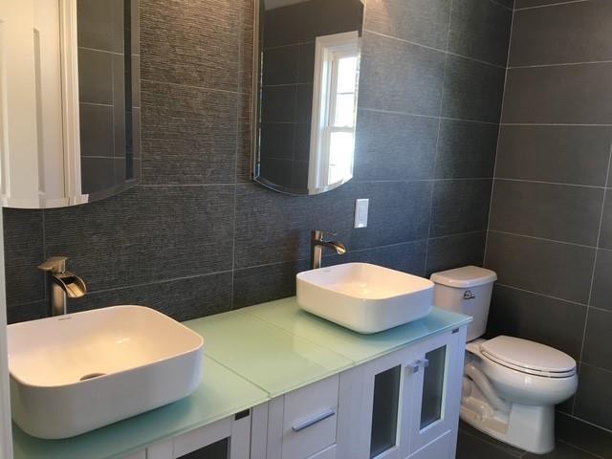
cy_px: 230
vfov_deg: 48.2
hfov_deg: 61.7
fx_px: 513
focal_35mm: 29
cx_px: 306
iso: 64
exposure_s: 1/30
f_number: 2.2
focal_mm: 4.15
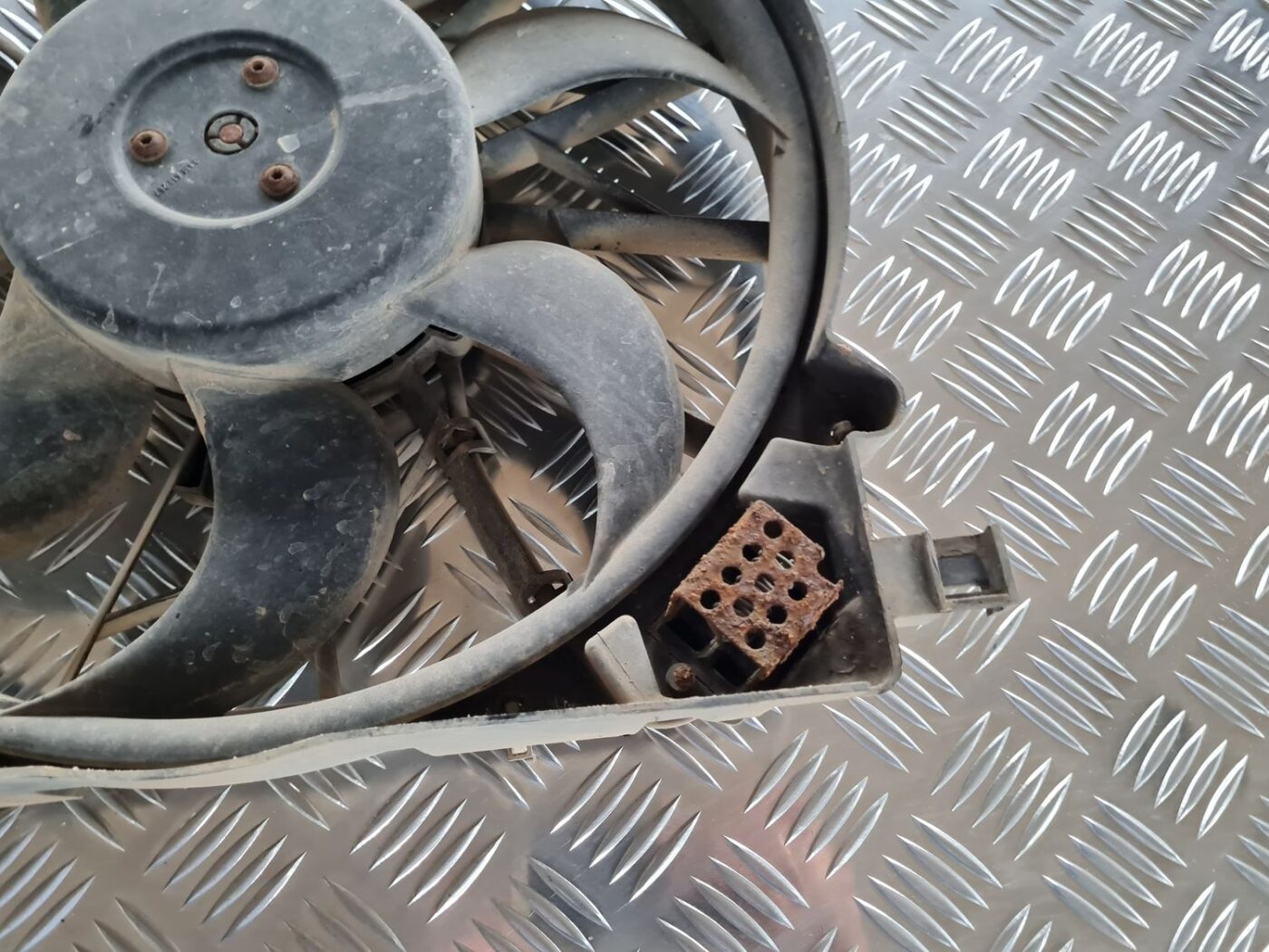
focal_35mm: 26
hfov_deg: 67.3
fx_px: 953
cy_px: 476
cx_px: 634
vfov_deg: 53.1
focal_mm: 5.4
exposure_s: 1/50
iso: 250
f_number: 1.8
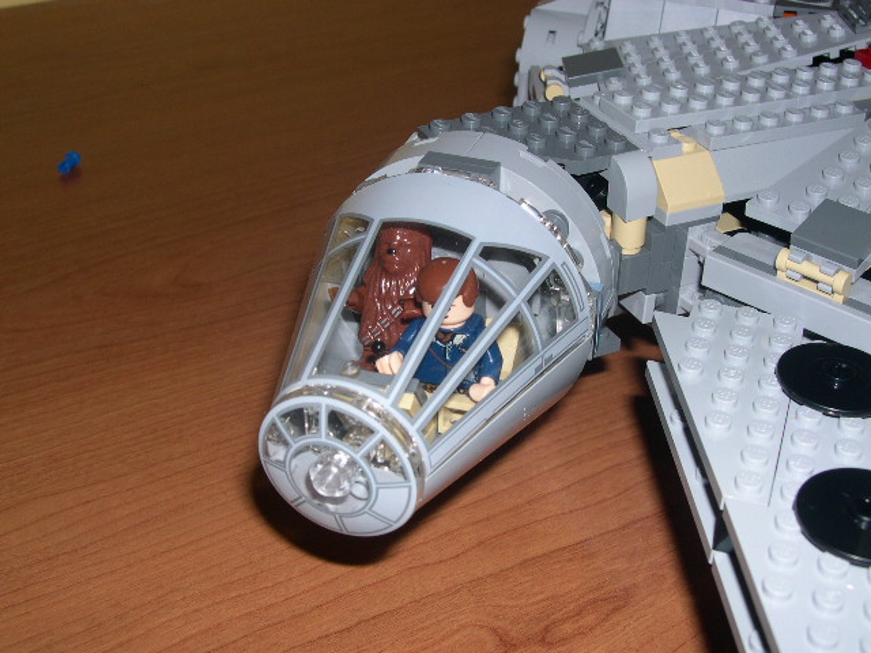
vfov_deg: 30.9
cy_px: 326
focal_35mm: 47
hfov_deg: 40.4
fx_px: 1183
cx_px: 436
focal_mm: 10.1
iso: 100
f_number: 8.4
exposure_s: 1/60
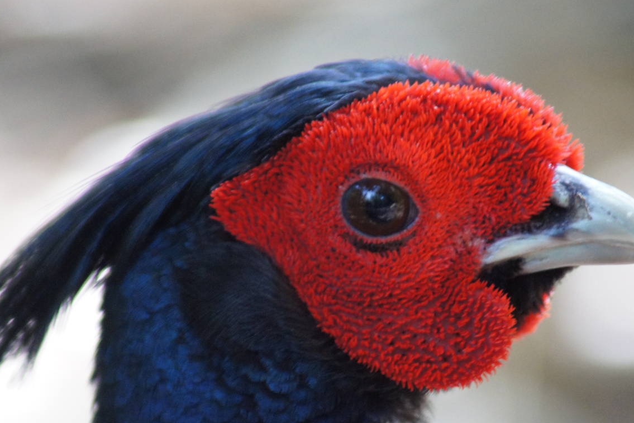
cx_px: 407
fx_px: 11166
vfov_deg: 2.2
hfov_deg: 3.3
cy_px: 225
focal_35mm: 634
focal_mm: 300
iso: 1600
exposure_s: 1/100
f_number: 5.6
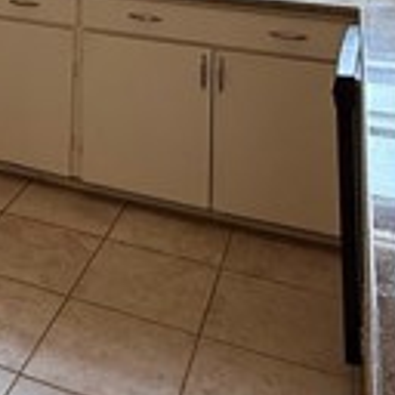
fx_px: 800
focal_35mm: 62
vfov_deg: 23.7
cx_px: -40
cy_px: -145
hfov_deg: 25.7
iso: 80
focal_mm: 2.22
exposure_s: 1/120
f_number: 2.2
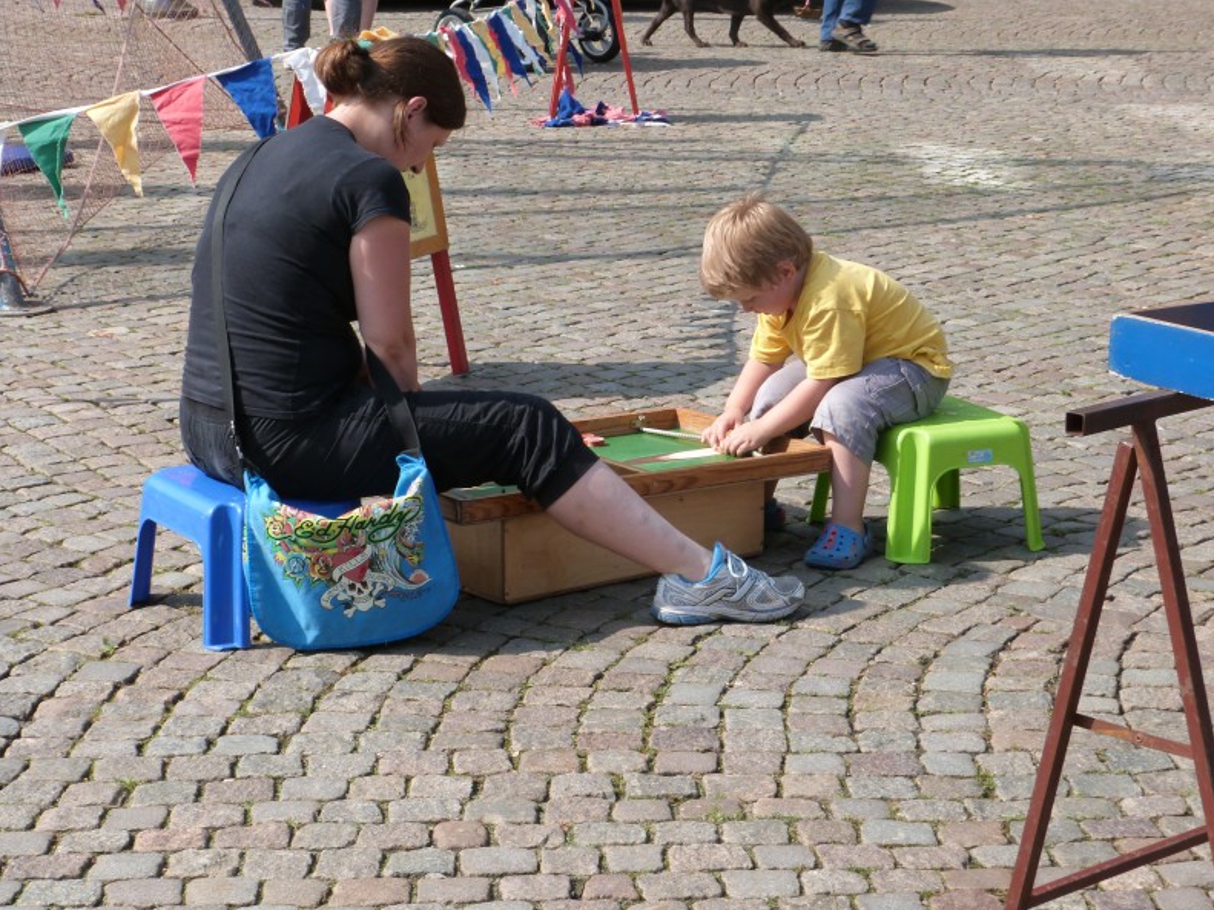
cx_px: 612
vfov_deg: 17.4
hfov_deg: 23.0
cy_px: 459
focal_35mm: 85
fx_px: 2981
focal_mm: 15.1
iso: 100
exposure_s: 1/320
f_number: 5.6
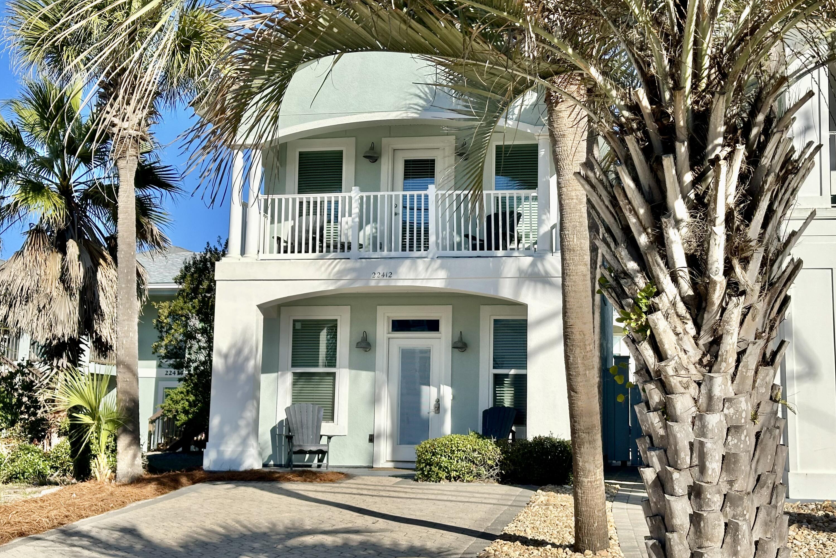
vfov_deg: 27.0
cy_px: 282
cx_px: 418
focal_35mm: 50
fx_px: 1161
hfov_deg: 39.6
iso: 64
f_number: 1.78
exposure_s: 1/4785
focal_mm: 6.86
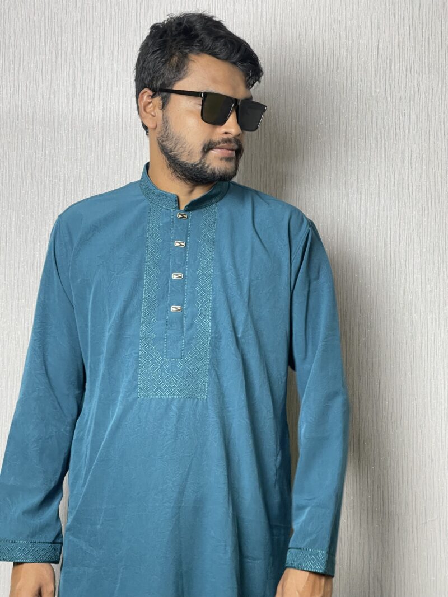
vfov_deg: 30.3
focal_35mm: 64
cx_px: 224
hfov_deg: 22.9
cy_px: 298
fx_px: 1105
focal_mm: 7.5
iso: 125
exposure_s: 1/51
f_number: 2.2
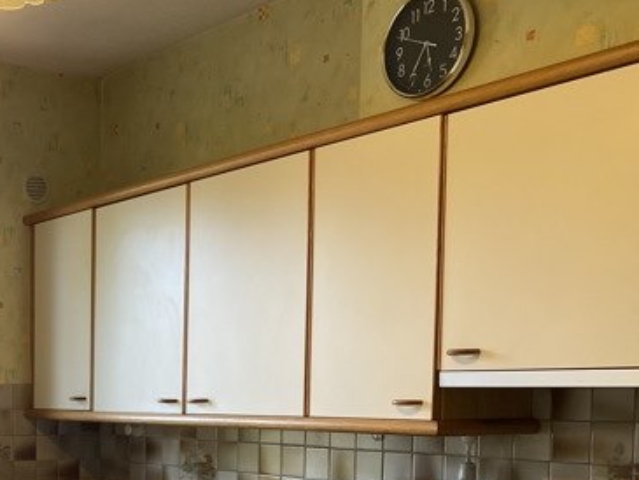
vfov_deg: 24.6
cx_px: -19
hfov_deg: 31.0
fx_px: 1053
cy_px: 466
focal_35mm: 57
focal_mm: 4.25
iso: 80
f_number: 1.8
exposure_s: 1/100
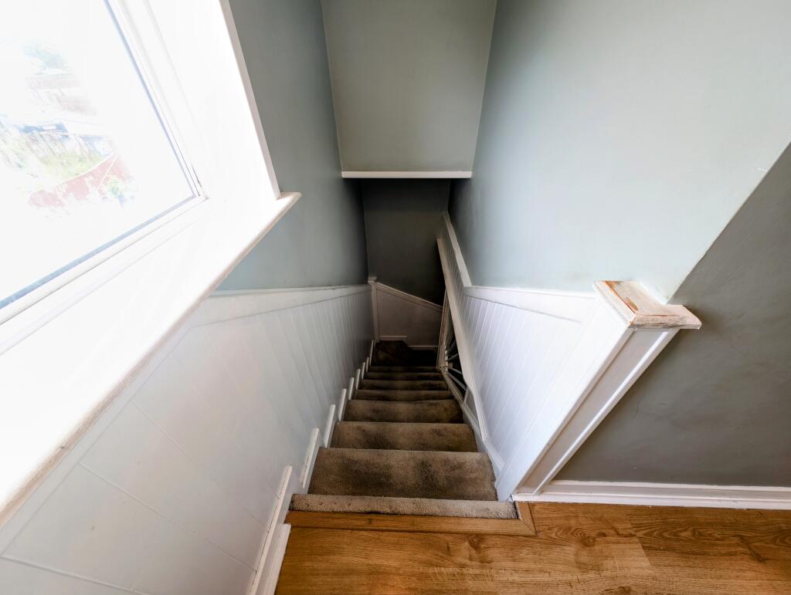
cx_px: 396
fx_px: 275
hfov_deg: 110.5
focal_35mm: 12
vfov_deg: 94.6
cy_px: 298
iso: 92
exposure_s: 1/20.3
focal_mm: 2.23
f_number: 1.95
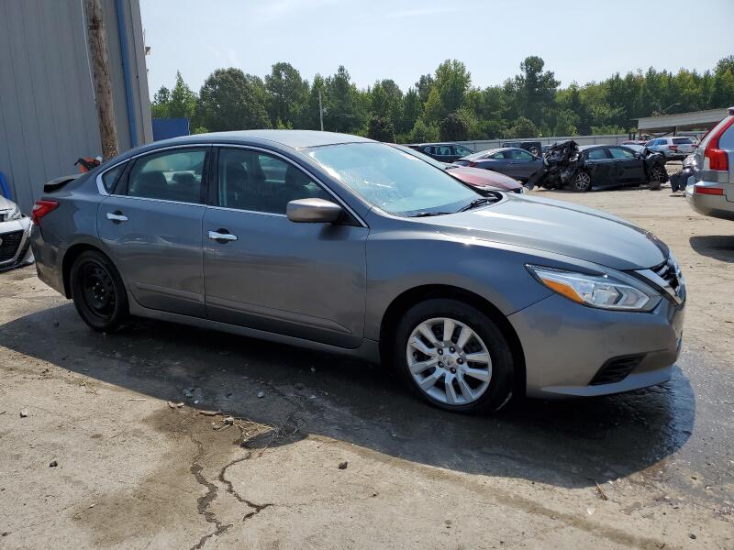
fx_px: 551
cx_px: 367
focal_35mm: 26
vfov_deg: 53.1
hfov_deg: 67.3
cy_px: 275
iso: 50
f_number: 1.5
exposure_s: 1/5000
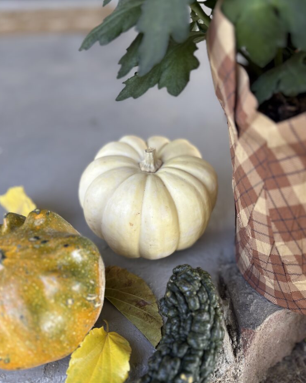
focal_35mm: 28
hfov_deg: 51.5
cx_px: 153
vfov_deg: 62.2
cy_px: 204
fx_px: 317
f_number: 1.6
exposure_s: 1/122
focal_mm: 5.96
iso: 40
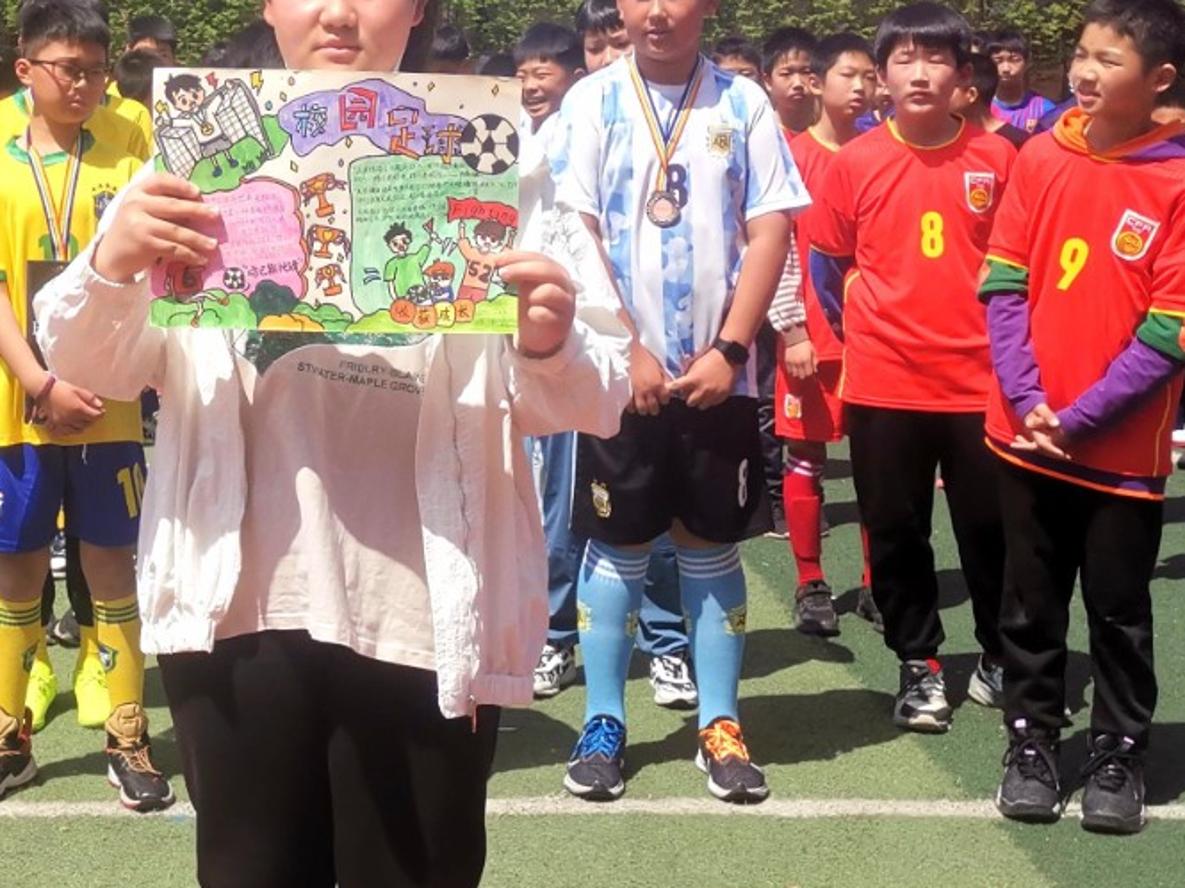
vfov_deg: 22.4
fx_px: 2224
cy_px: 266
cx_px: 269
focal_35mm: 65
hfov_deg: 29.3
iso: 50
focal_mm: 4.75
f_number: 1.8
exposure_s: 1/3226
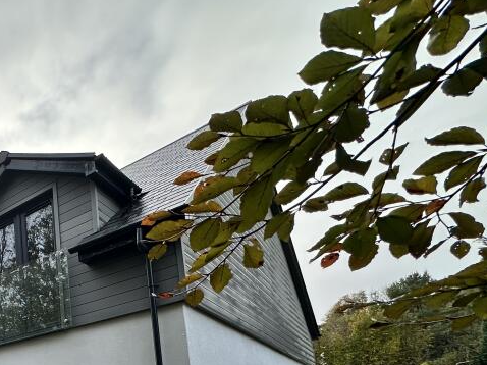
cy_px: 370
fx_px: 422
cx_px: -21
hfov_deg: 47.4
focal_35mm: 30
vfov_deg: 40.5
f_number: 2.2
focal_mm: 2.22
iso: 40
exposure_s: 1/450
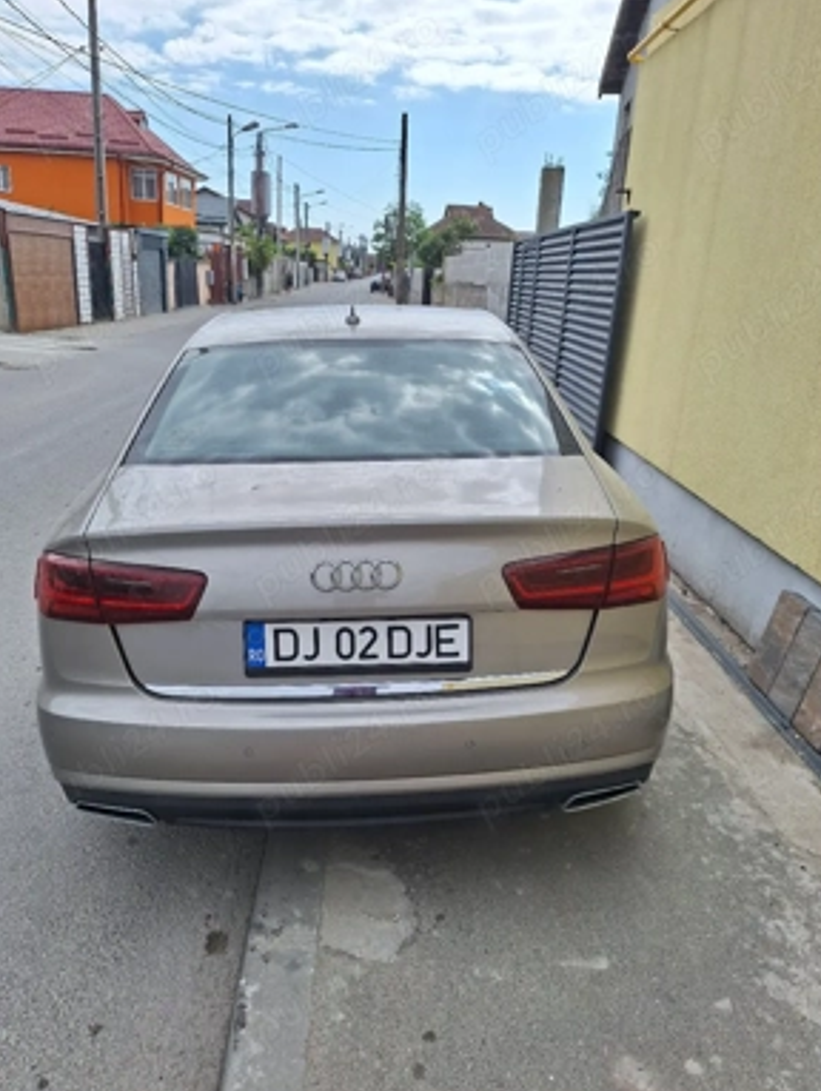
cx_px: 402
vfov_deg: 71.5
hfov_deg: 56.9
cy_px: 564
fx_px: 758
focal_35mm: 24
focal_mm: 5.54
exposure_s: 1/3333
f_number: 1.8
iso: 40
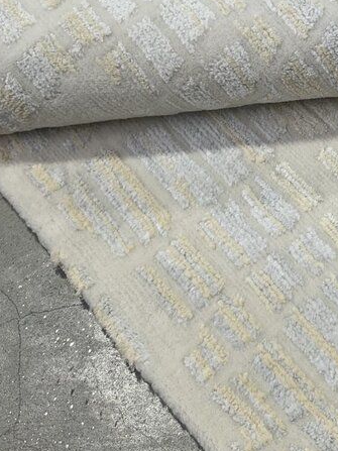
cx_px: 315
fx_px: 808
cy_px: 74
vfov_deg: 30.3
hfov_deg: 22.9
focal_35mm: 62
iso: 32
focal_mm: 5.7
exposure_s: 1/121
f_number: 1.5
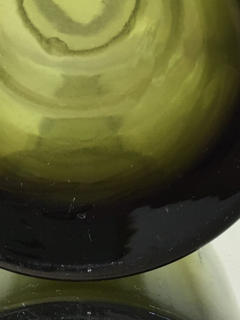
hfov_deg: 16.7
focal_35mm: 88
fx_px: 813
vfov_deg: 21.4
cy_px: -8
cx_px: 76
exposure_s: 1/33
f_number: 2.2
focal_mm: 4.15
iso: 32
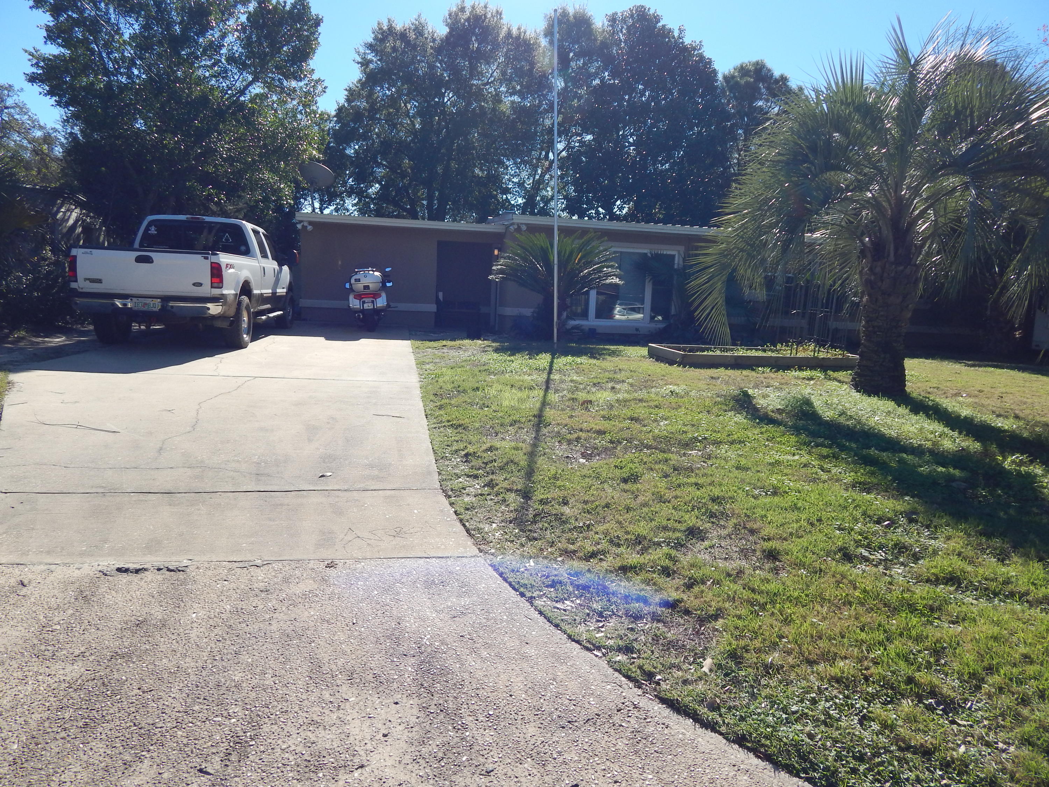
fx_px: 697
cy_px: 394
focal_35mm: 23
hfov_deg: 73.9
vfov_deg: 58.9
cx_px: 524
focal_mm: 4
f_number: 6
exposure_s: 1/400
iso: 125
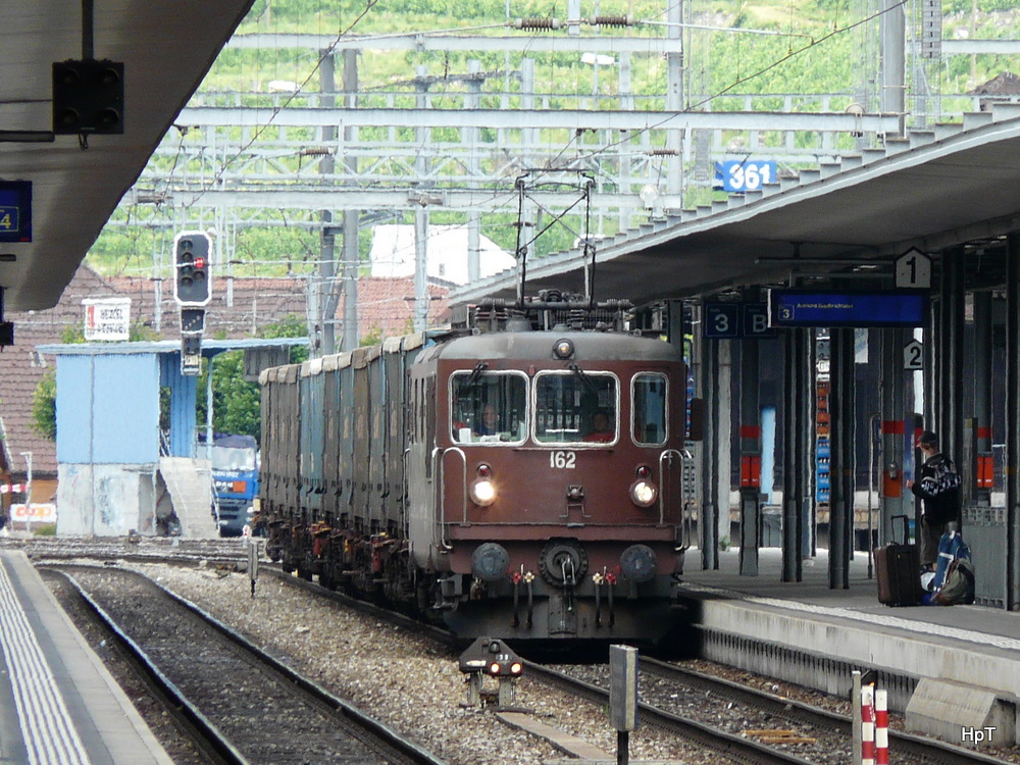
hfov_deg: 6.1
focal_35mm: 325
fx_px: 9576
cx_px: 510
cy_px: 382
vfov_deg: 4.6
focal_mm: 53.4
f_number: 4
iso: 100
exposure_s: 1/250
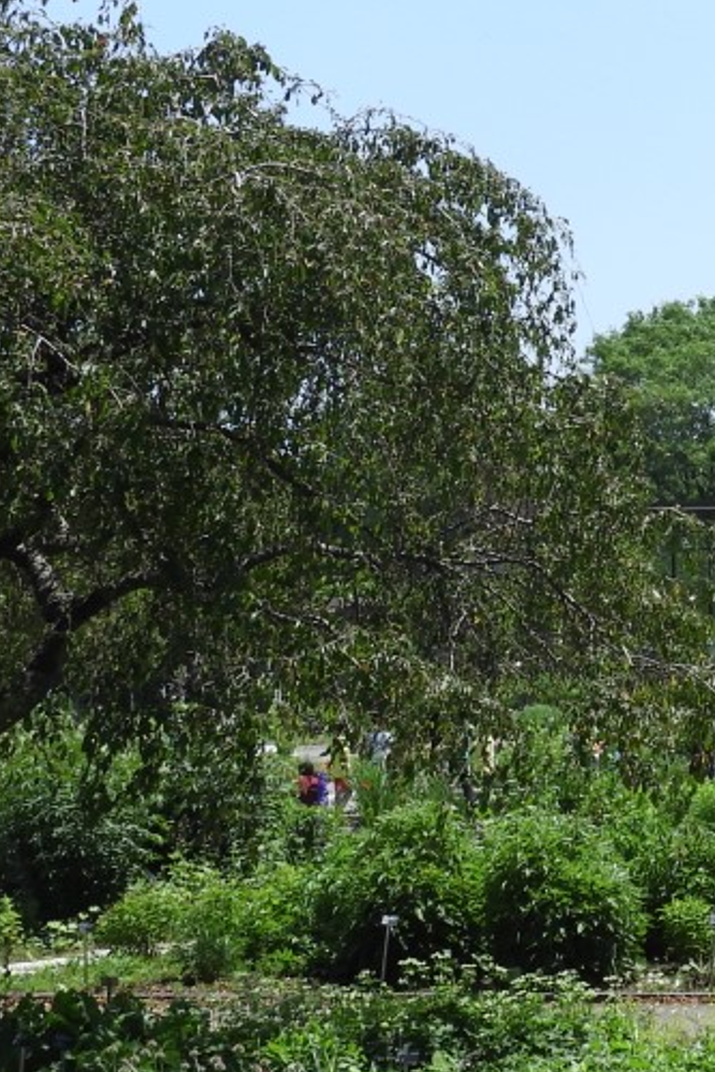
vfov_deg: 15.2
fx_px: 4019
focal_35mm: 135
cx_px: 835
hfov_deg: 10.0
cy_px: 449
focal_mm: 8.1
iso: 100
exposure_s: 1/800
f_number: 4
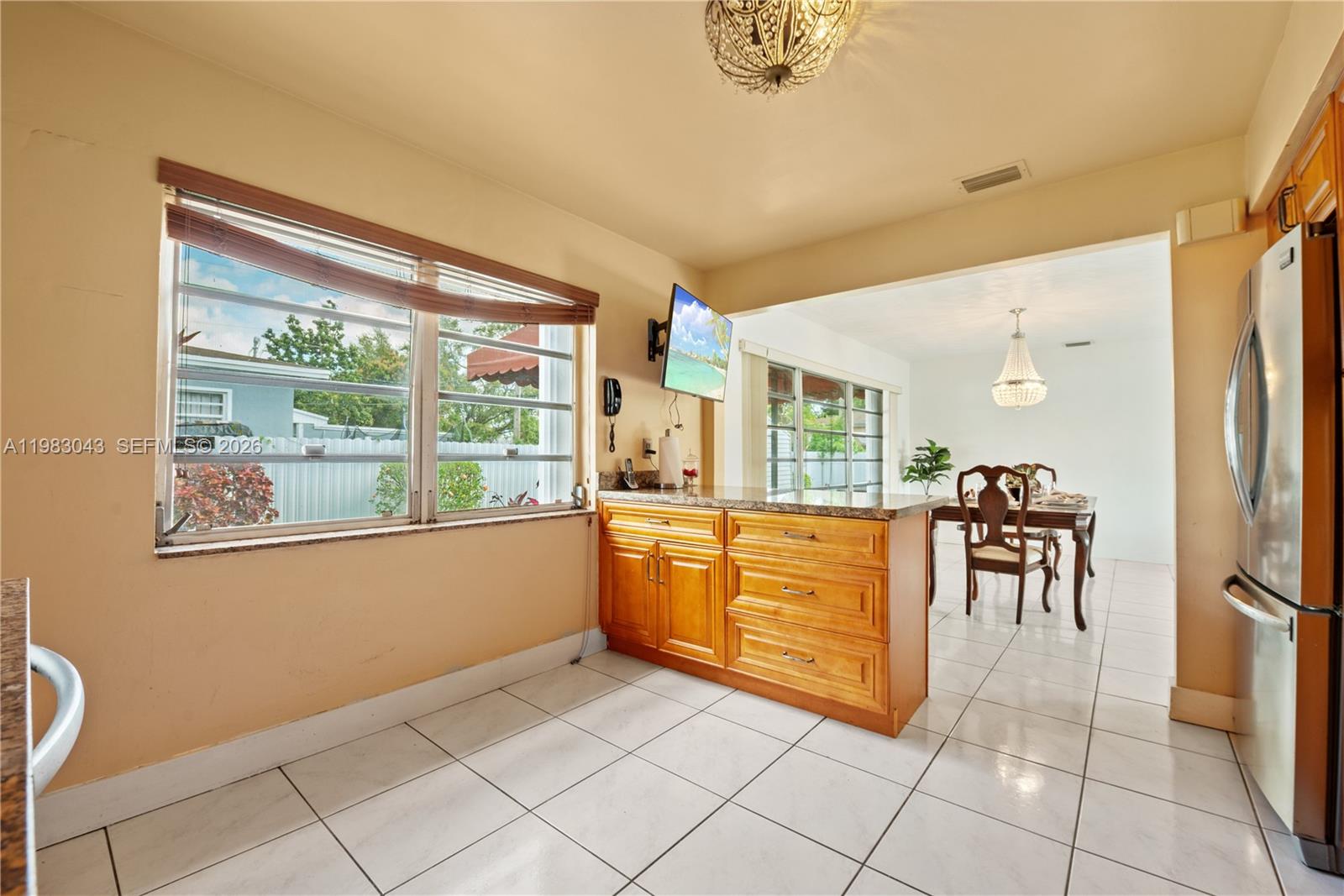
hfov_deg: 104.2
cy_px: 448
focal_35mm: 14
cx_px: 672
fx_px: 523
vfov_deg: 81.2
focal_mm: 14
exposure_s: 1/13
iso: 500
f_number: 8
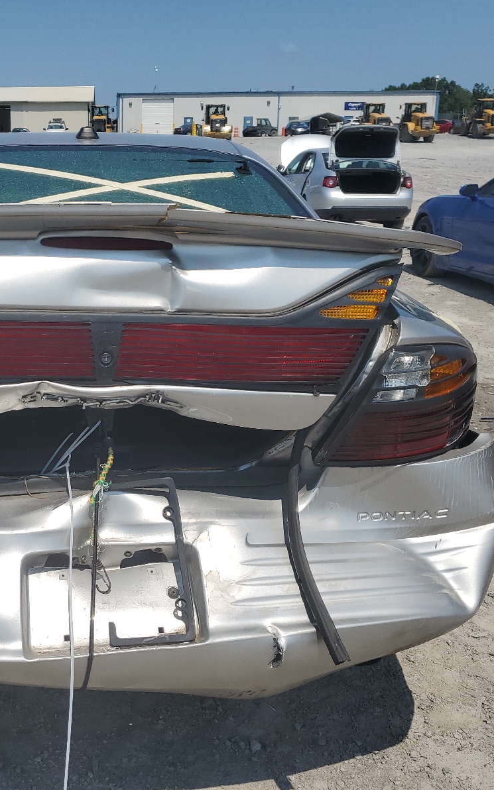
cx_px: 91
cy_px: 395
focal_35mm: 37
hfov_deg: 33.3
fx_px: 797
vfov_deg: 52.7
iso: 50
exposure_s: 1/10000
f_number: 1.5
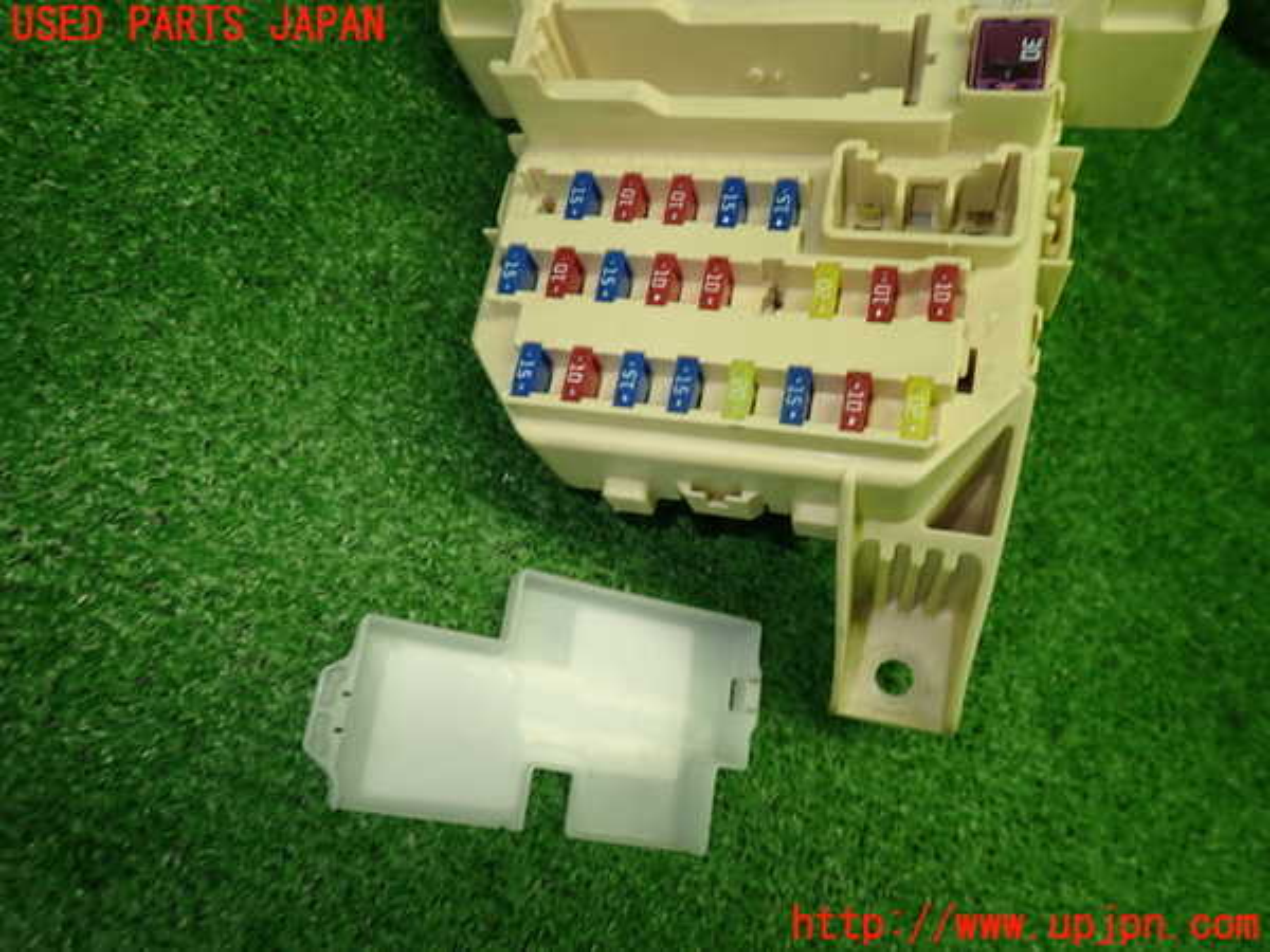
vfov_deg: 54.9
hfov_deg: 69.4
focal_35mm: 25
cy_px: 476
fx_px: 917
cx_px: 635
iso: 125
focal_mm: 4.5
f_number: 2
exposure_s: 1/60
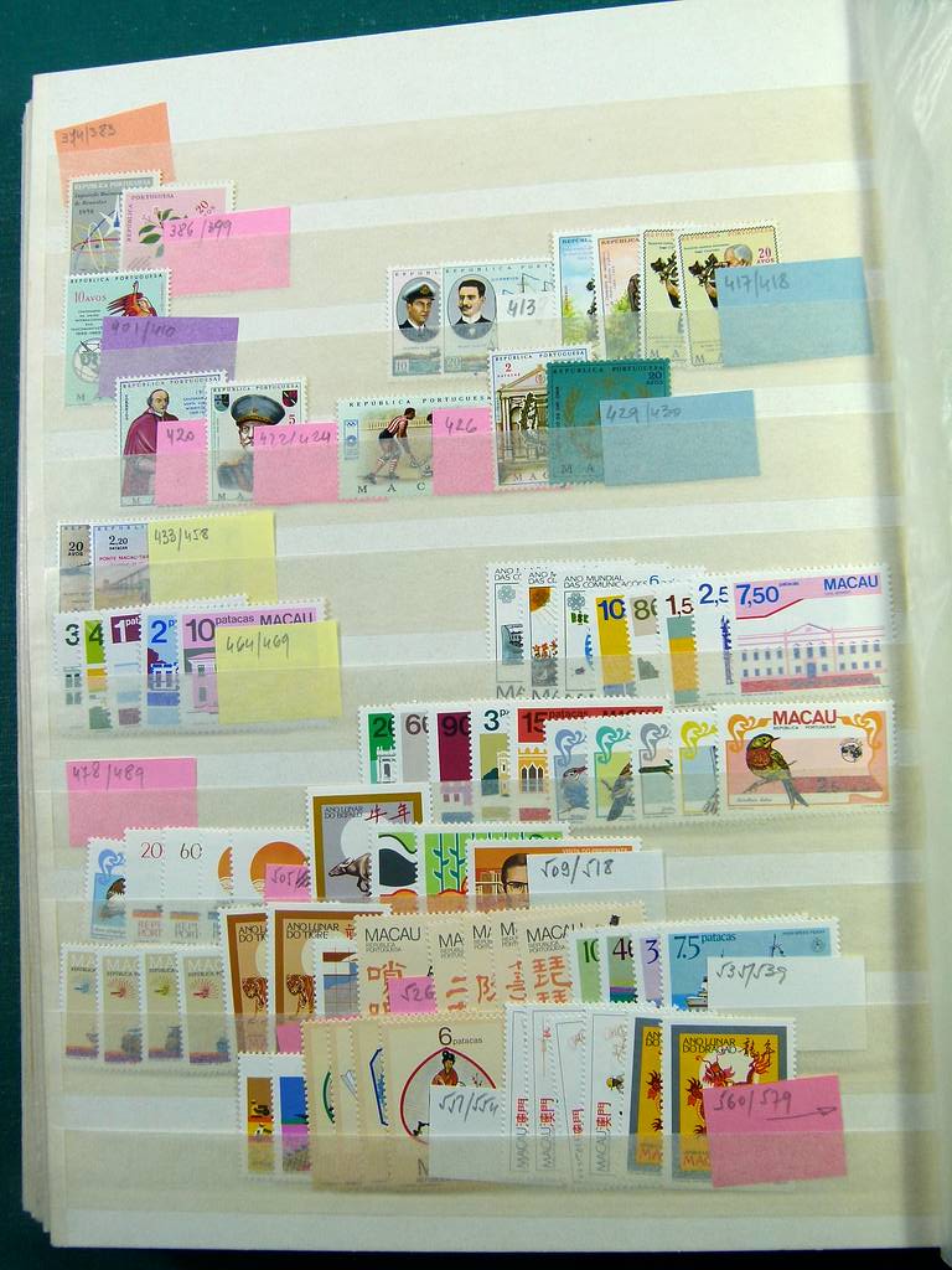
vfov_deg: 54.0
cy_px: 635
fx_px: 1247
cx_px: 476
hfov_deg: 41.8
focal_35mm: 34
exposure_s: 1/125
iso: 100
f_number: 4
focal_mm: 6.2
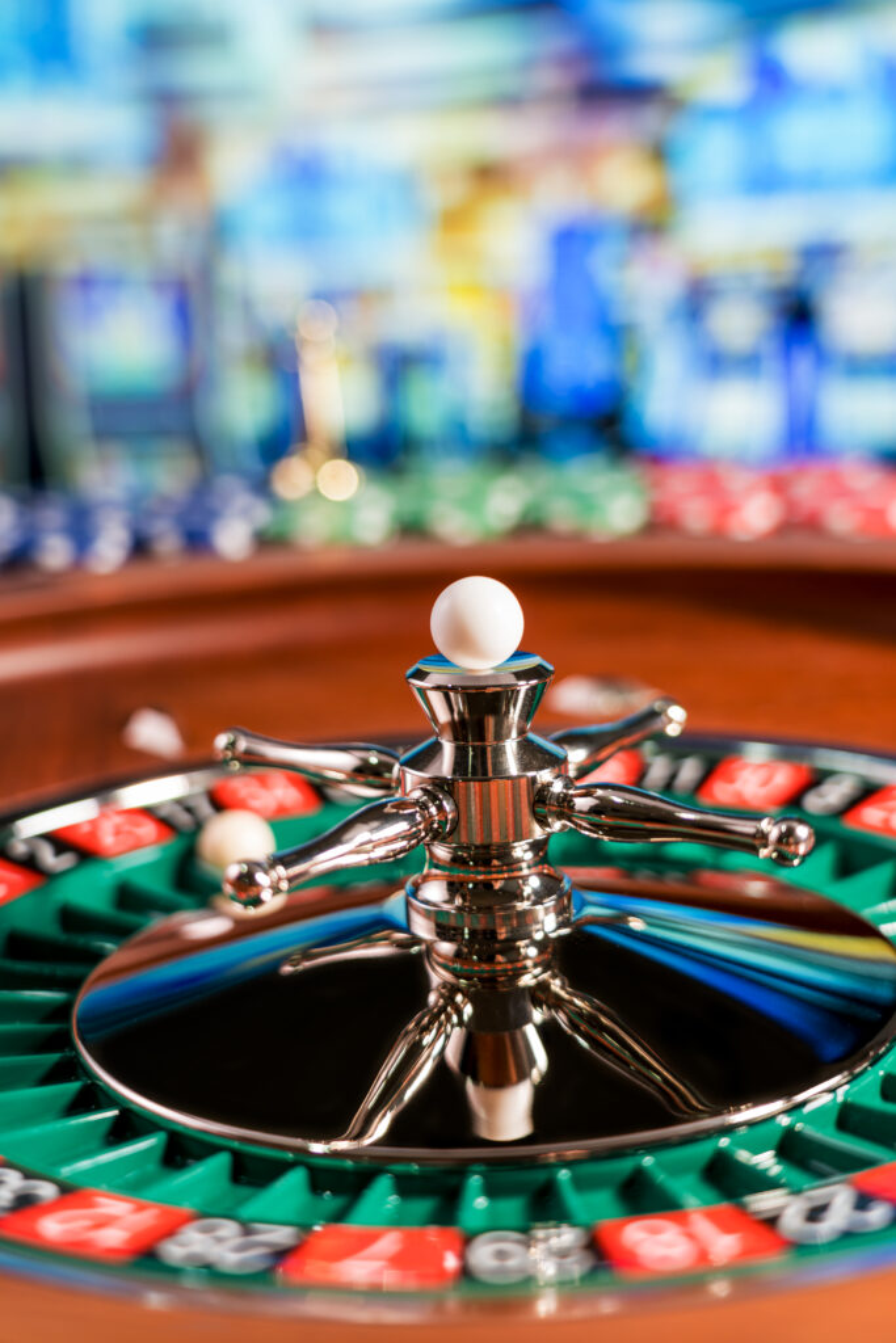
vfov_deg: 38.2
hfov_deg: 26.0
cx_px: 448
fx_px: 1941
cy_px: 672
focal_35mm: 52
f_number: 4
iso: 320
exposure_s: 1/30
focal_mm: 52
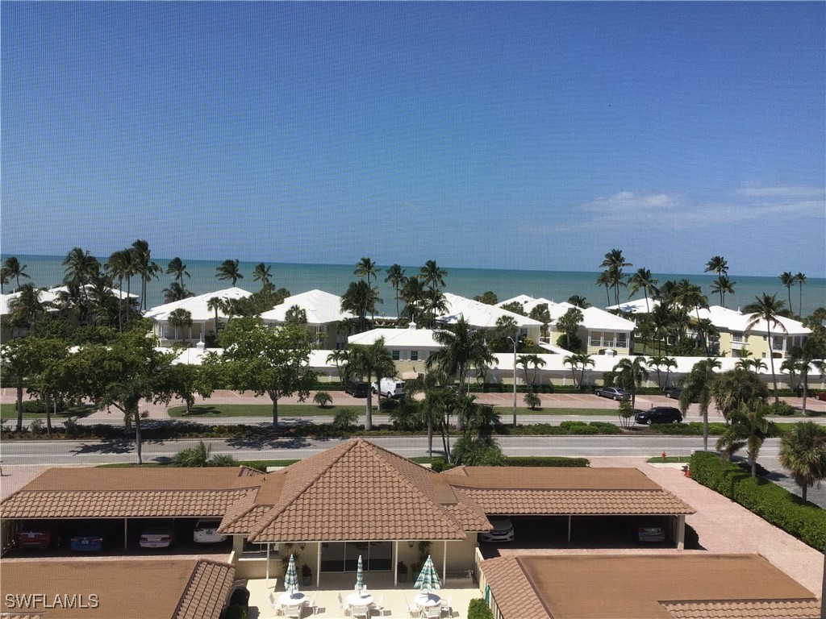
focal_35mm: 31
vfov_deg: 45.4
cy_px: 310
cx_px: 413
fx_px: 740
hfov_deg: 58.4
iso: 25
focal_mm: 3.3
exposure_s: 1/1087
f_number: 2.4
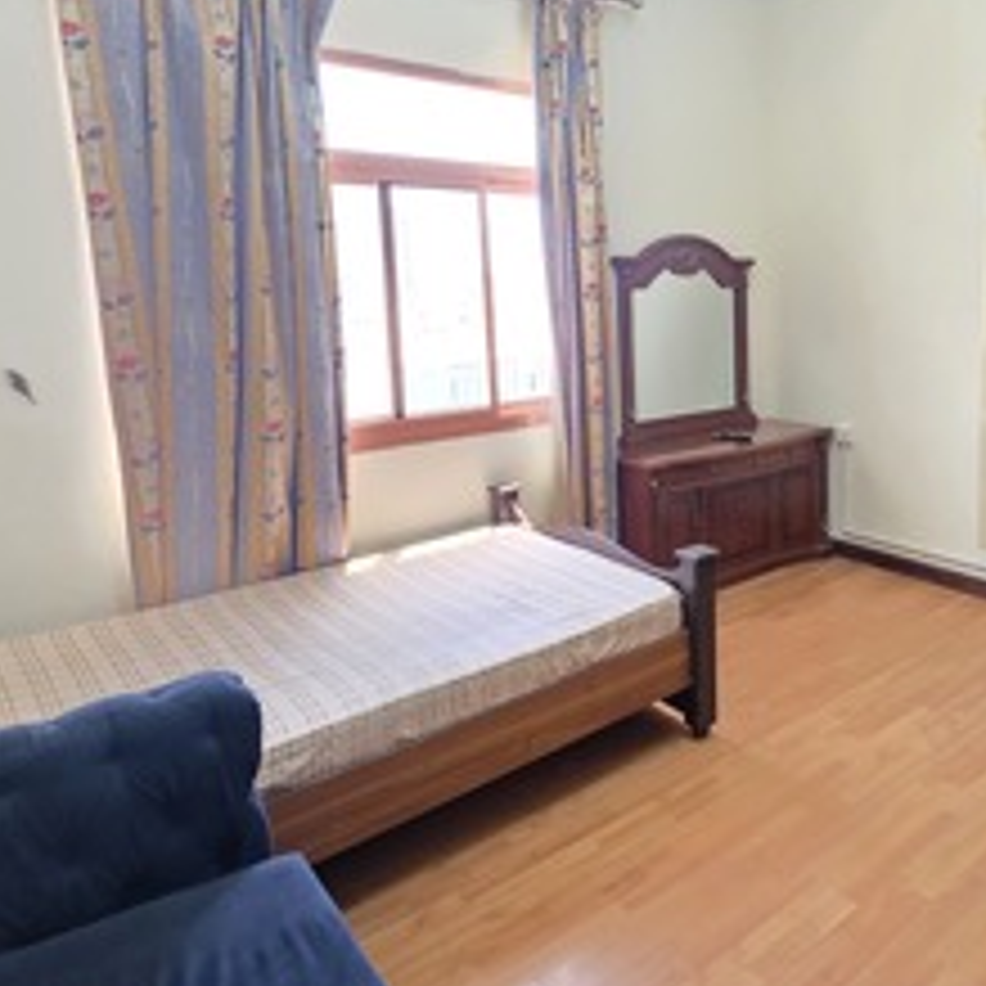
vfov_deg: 64.3
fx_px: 773
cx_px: 804
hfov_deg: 59.4
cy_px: 385
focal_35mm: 24
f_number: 1.9
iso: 500
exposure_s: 1/50
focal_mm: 2.2
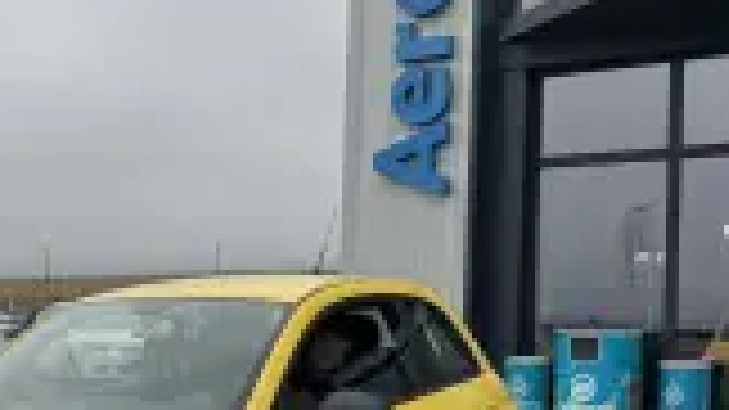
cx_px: 104
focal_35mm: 58
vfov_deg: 20.4
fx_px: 1121
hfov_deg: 34.4
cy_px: 338
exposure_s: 1/664
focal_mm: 6.76
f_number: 1.78
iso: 80
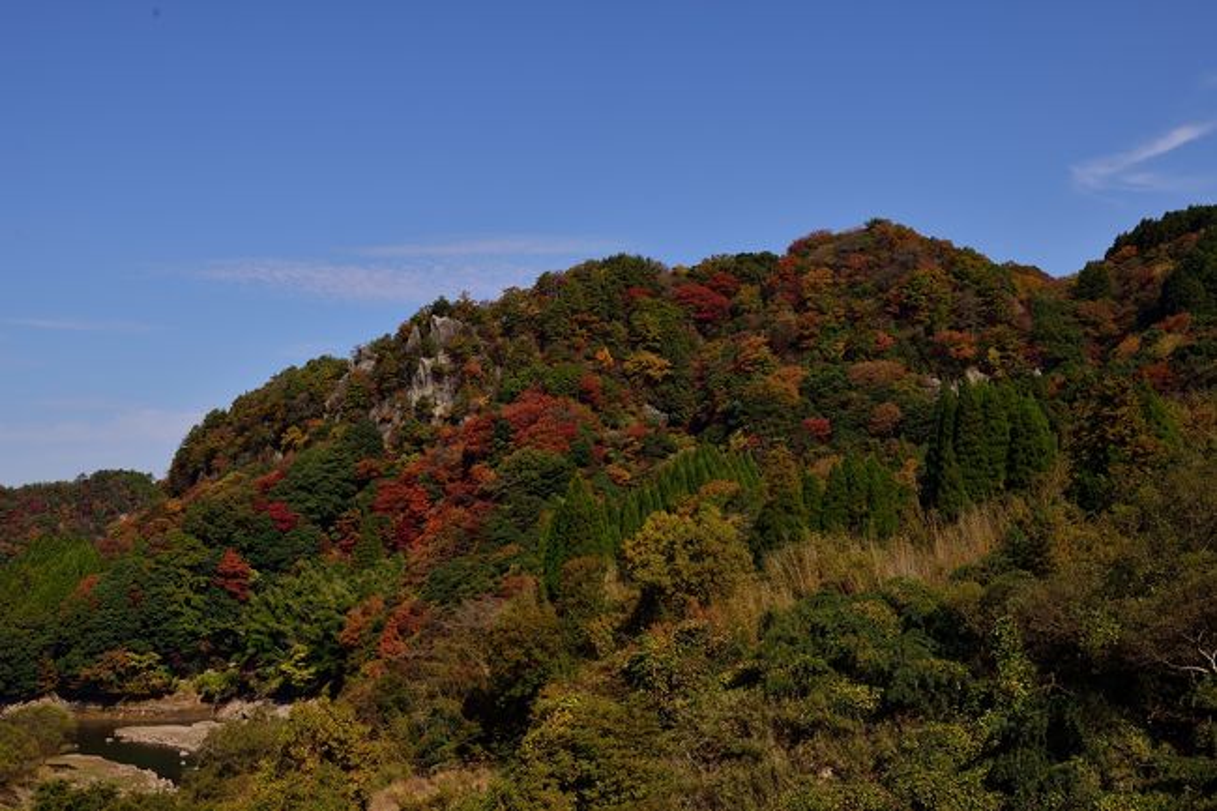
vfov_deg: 30.5
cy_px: 406
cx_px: 608
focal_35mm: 44
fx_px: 1487
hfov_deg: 44.5
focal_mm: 44
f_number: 8
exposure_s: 1/250
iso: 100
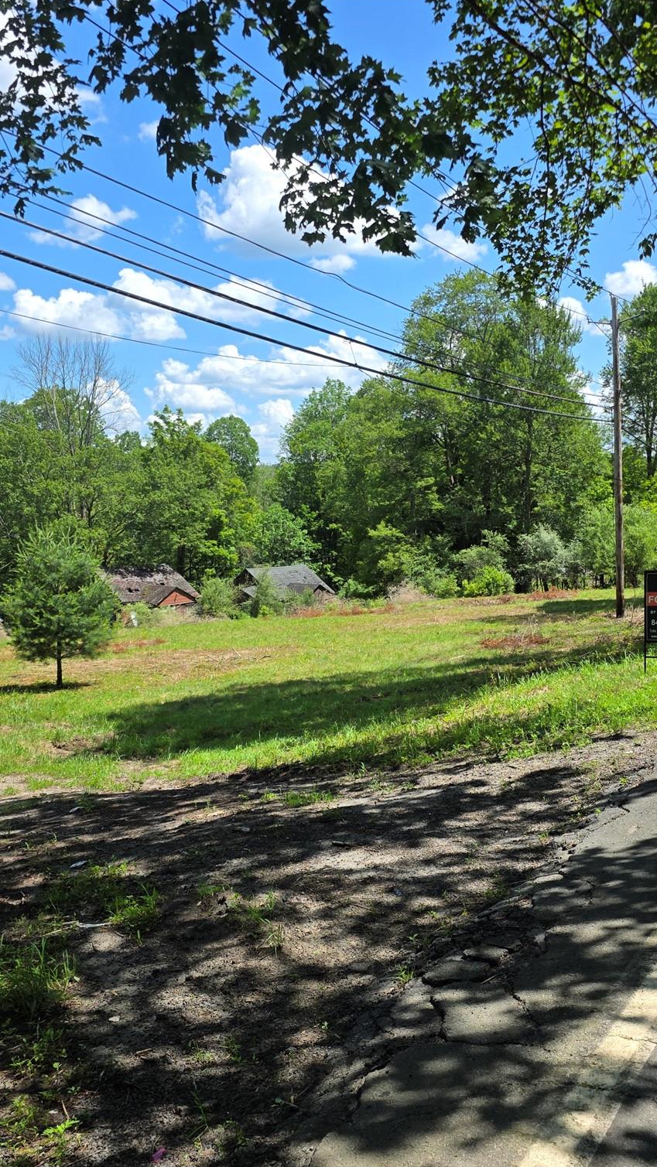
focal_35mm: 34
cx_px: 396
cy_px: 590
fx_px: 1053
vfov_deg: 58.0
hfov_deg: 34.5
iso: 80
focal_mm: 6.3
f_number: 1.7
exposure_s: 1/4145
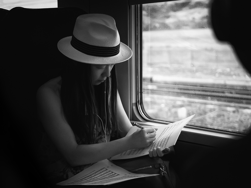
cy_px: 94
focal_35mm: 50
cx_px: 126
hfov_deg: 38.2
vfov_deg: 29.1
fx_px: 362
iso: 1600
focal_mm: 25
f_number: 1.7
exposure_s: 1/4000
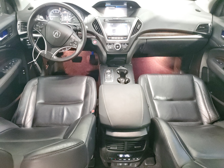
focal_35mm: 26
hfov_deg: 67.3
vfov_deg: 53.1
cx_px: 112
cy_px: 84
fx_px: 168
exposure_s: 1/8
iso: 993
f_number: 1.5
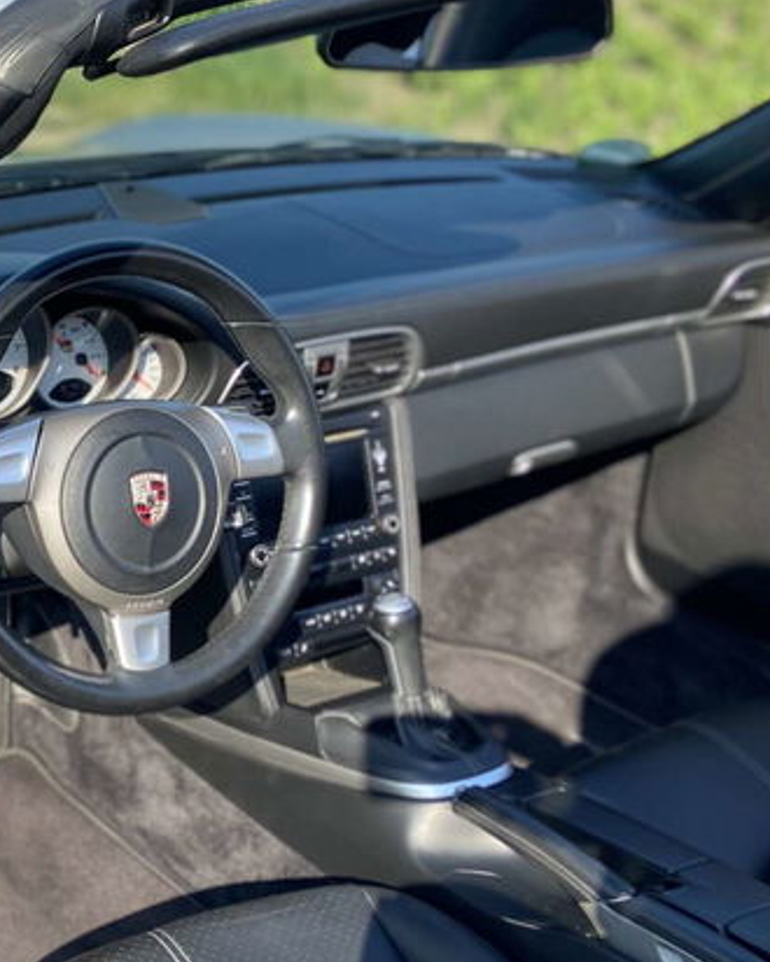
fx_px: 1793
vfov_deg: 30.0
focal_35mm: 63
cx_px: 7
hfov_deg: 23.3
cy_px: 481
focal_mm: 4.25
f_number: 1.8
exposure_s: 1/845
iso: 32
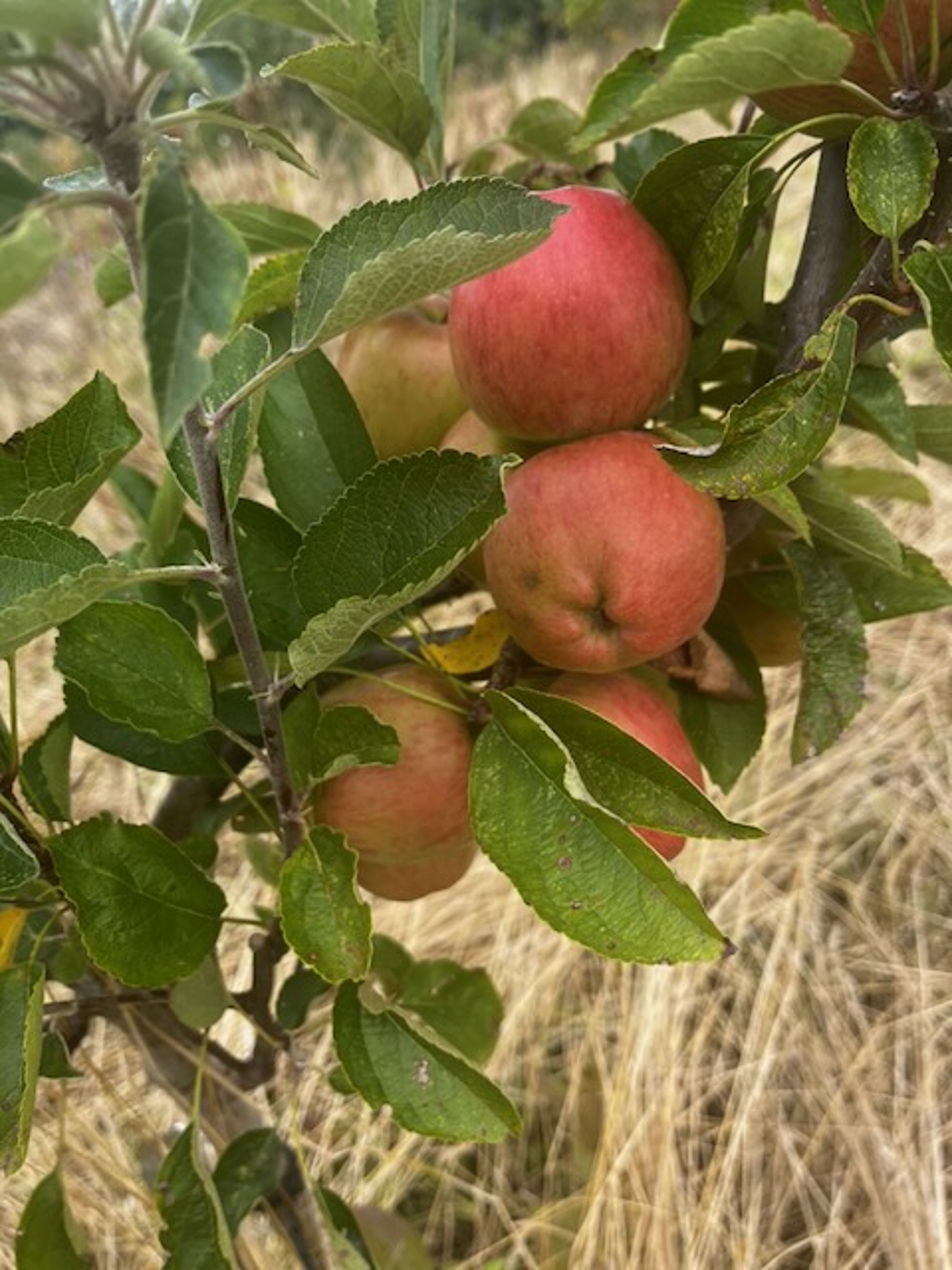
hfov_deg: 53.1
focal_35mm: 26
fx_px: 953
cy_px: 635
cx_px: 476
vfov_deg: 67.3
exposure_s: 1/1009
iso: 50
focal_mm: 5.1
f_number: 1.6
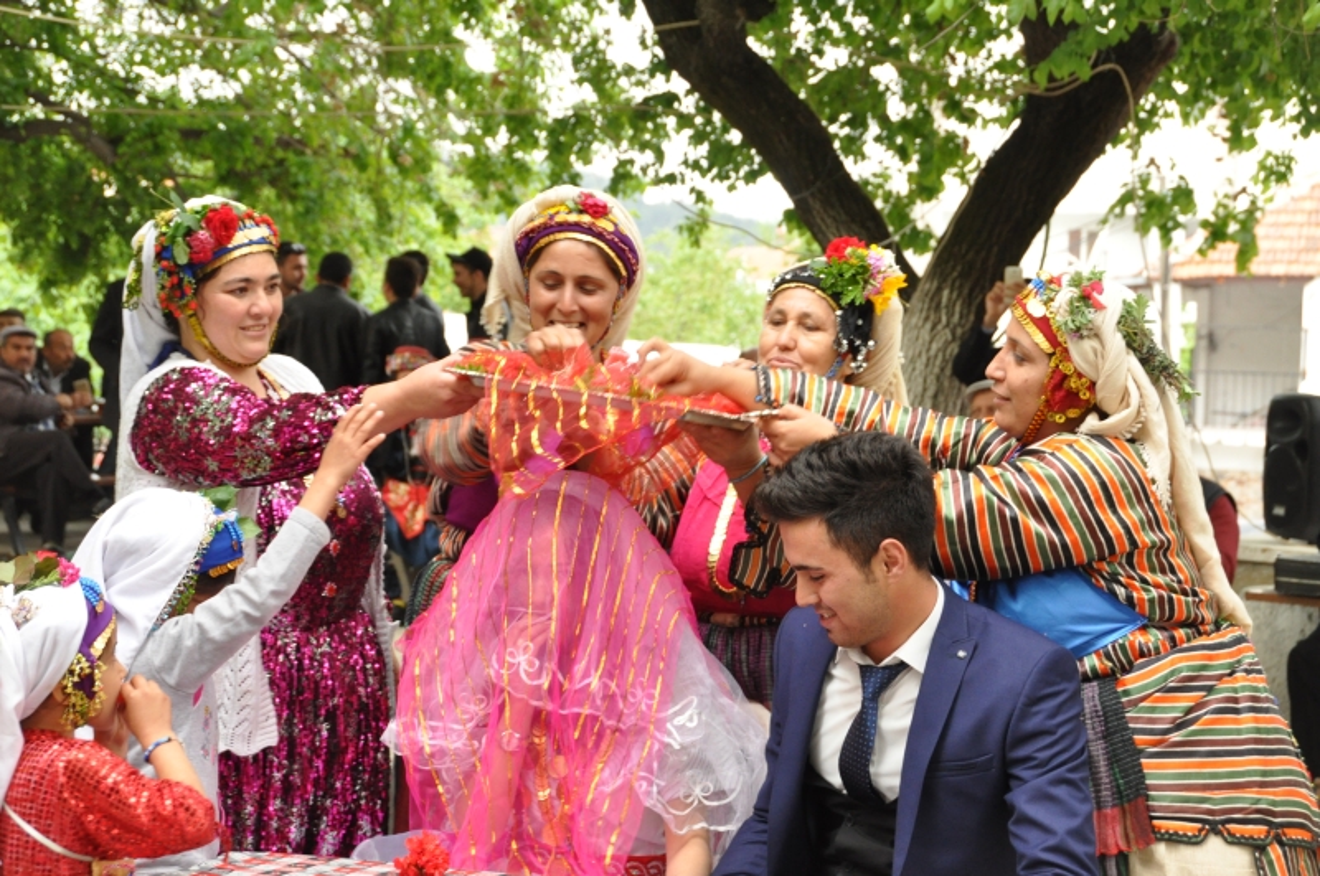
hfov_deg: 24.7
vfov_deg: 16.5
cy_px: 438
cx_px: 660
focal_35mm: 82
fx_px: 3021
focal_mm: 55
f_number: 8
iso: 1250
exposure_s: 1/30
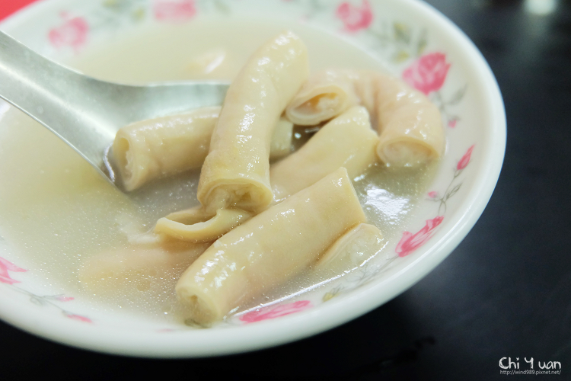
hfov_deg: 54.4
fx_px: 555
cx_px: 286
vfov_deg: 37.9
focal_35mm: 35
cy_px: 190
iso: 2000
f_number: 4.2
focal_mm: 23.2
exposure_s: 1/60
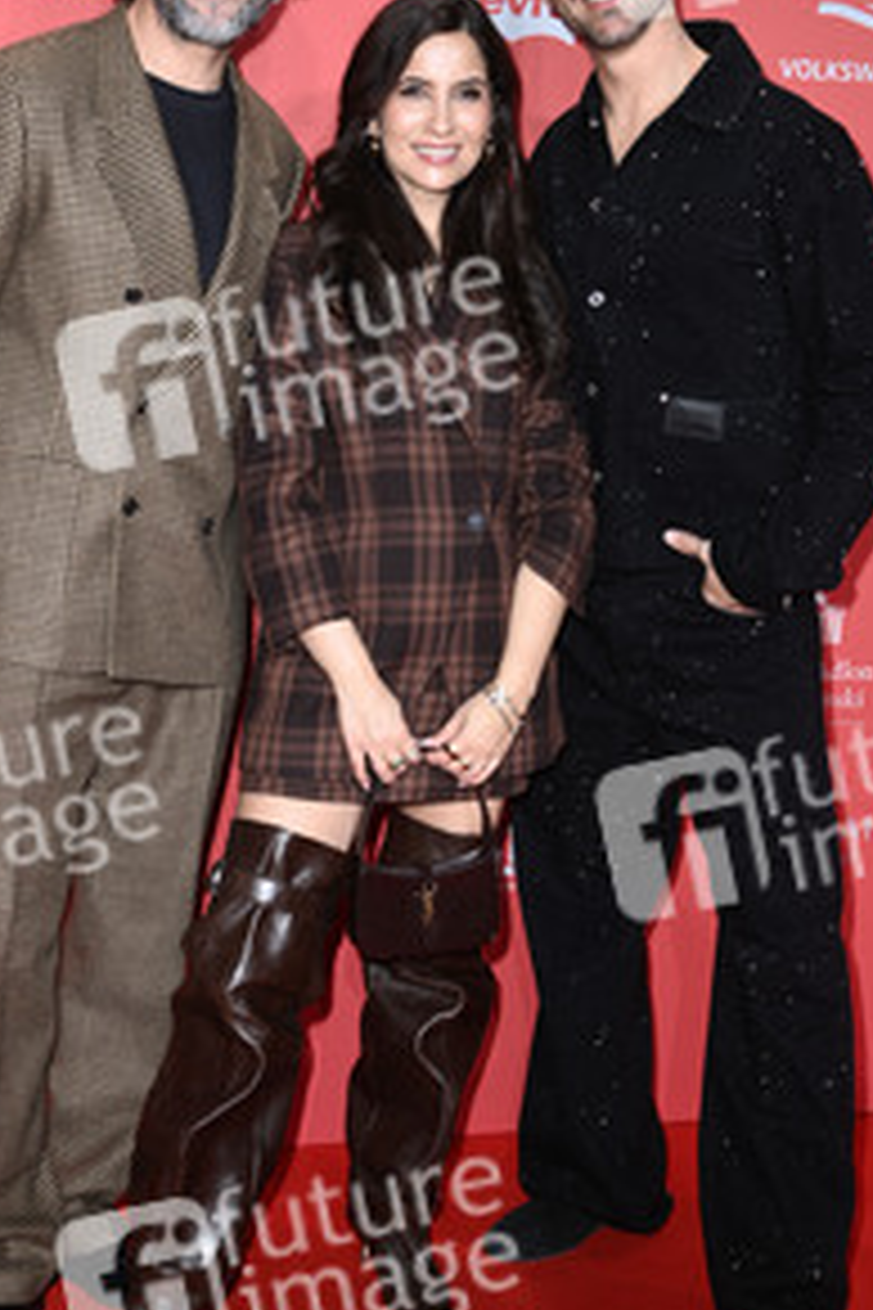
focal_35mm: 66
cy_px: 590
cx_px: 418
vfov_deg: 30.5
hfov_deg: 20.6
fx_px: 2401
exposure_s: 1/250
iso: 800
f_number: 5
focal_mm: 48
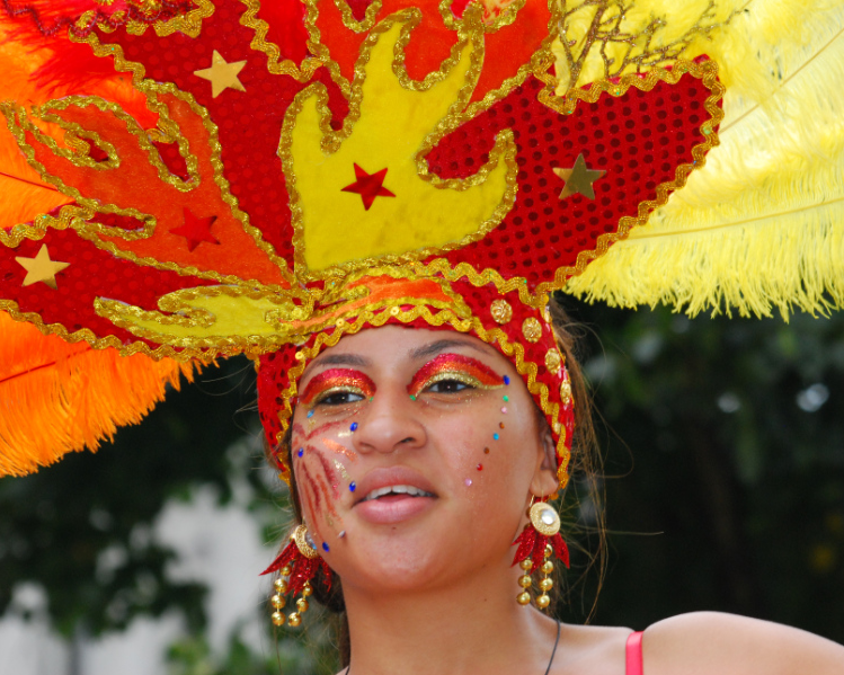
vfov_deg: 6.8
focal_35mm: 229
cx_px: 503
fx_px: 5709
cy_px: 337
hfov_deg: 8.5
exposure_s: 1/200
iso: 640
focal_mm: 135
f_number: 9
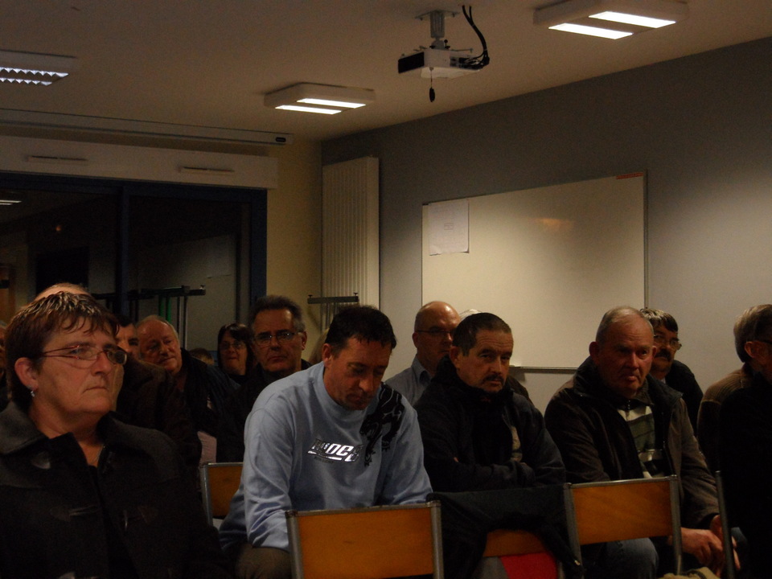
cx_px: 386
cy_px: 290
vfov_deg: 24.4
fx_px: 1338
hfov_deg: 32.2
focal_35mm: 60
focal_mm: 10.3
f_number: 4
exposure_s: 1/45
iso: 480
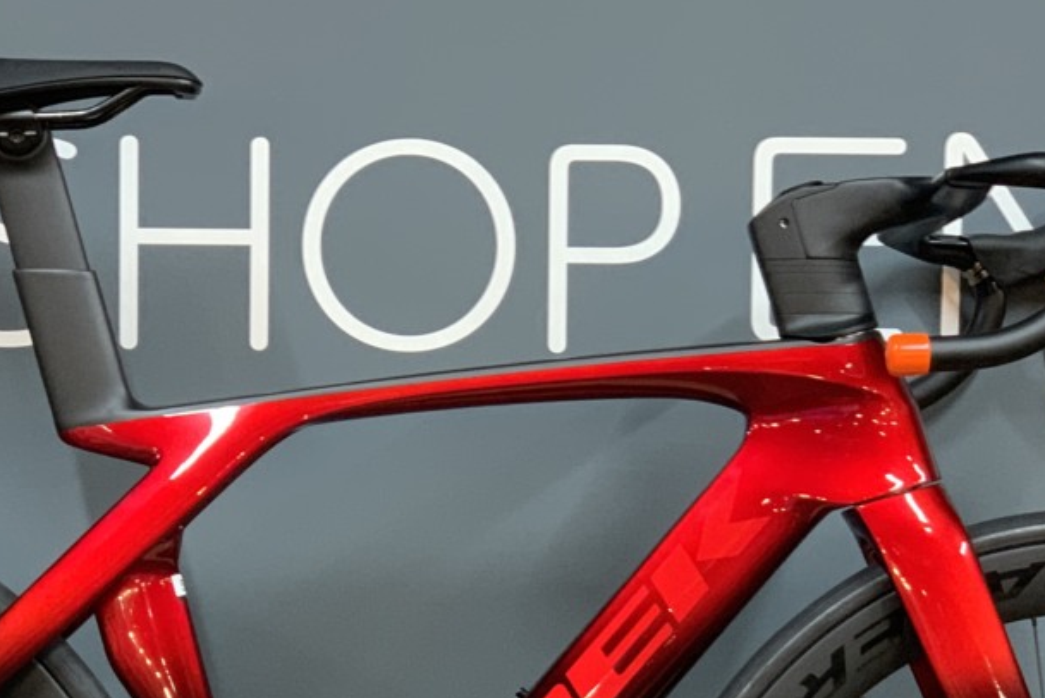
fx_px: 3717
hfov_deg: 16.0
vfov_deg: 10.6
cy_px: 784
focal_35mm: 128
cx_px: 406
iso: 320
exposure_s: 1/50
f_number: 2.4
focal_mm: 6
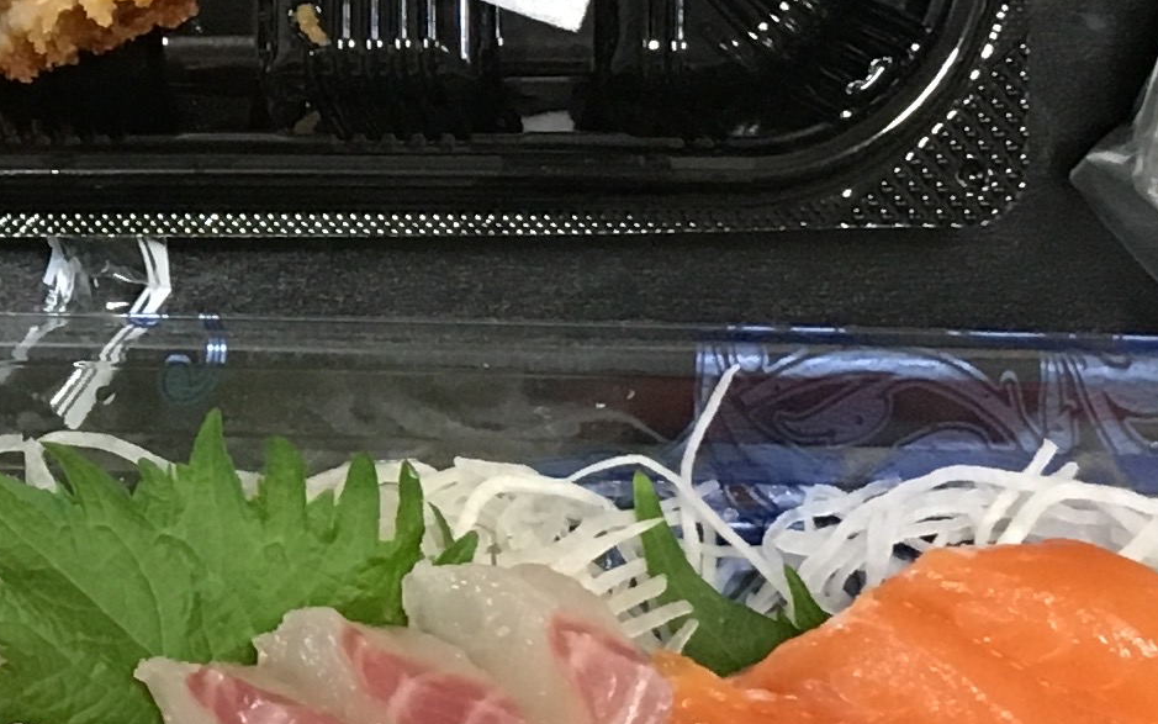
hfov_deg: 15.2
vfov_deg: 9.8
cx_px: -305
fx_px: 4166
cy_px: -43
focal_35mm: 132
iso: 200
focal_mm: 4.15
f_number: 2.2
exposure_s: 1/24
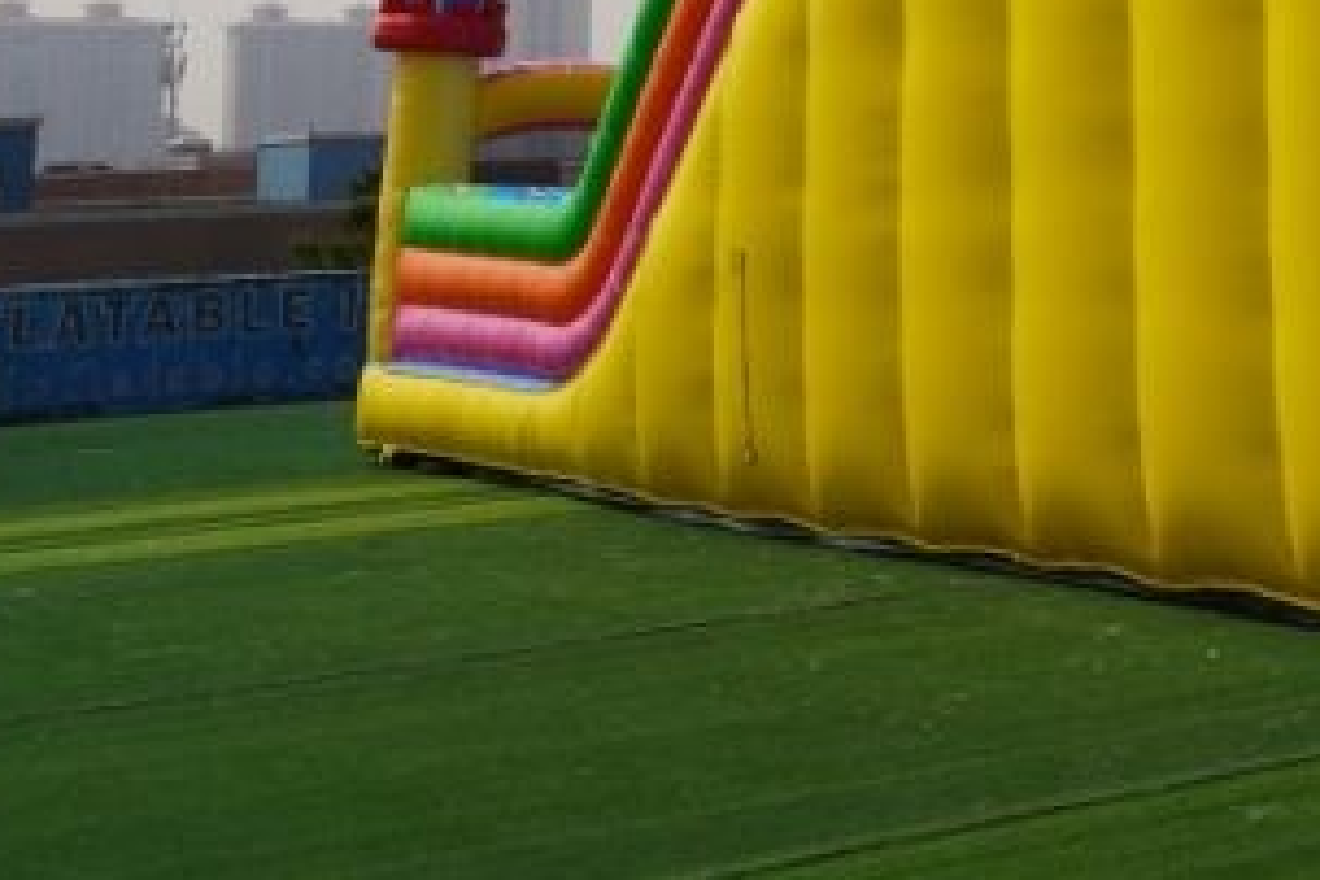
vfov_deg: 15.2
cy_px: -555
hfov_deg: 23.4
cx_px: 1472
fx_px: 2970
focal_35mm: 81
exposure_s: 1/250
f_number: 10
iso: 100
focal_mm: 16
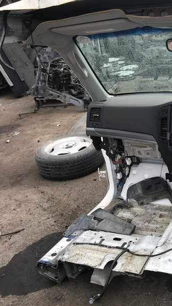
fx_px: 332
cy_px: 154
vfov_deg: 49.4
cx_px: 200
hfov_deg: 26.2
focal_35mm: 41
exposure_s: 1/392
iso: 20
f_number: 1.8
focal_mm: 3.99
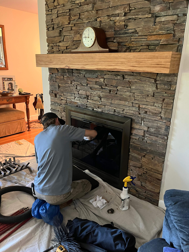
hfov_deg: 53.1
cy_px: 126
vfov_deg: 67.3
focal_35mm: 26
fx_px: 189
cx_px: 94
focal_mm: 5.1
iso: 640
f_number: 1.6
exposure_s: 1/30
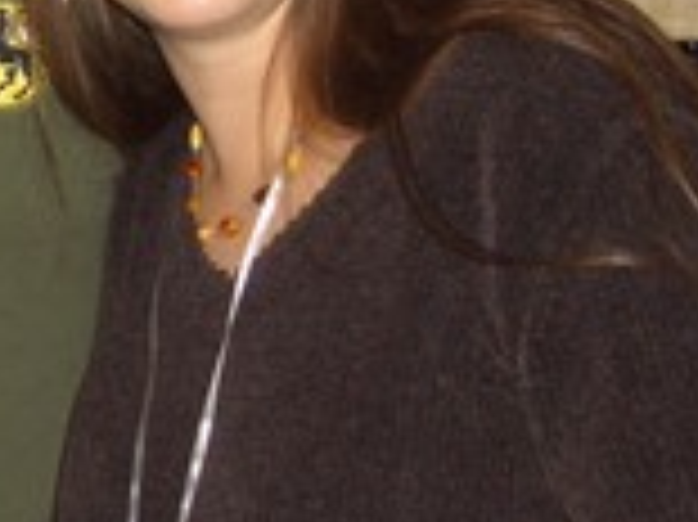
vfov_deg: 12.4
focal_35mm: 119
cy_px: 81
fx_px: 2398
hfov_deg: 15.9
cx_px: -153
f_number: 2.8
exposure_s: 1/60
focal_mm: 6.8
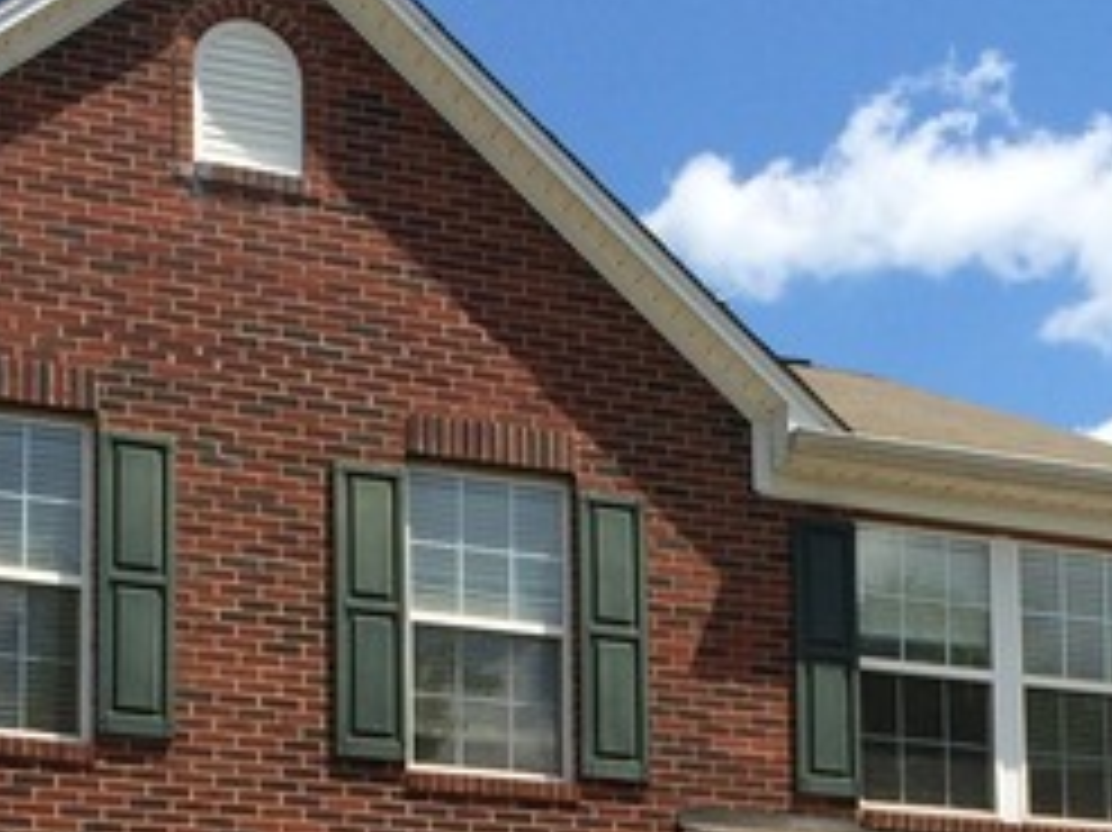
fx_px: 3018
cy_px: 1097
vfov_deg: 15.0
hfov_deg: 20.8
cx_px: 729
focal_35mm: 94
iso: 32
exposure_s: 1/2160
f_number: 2.2
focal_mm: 4.15
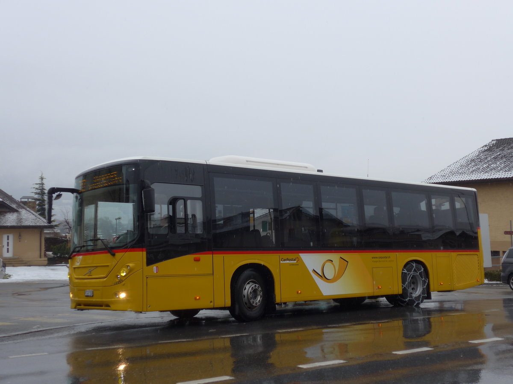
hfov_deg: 41.2
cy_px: 192
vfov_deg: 31.5
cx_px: 256
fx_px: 682
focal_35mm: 46
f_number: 3
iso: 80
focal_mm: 9.5
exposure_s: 1/250
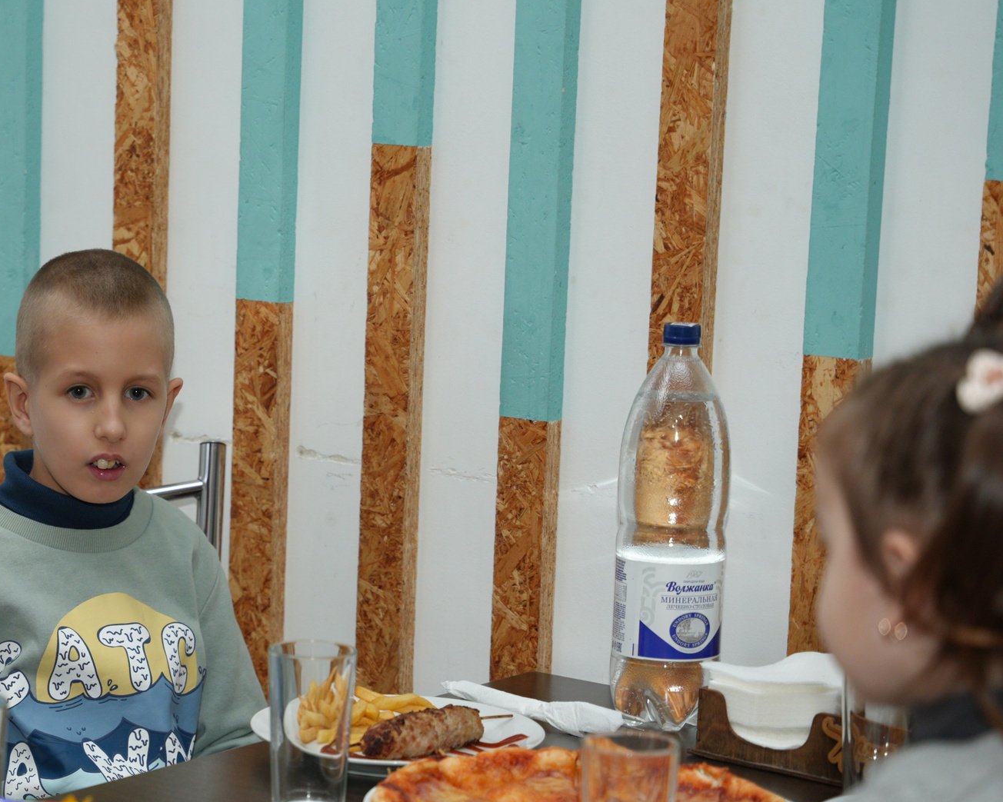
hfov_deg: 14.8
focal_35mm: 129
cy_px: 554
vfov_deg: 11.9
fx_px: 3829
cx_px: 117
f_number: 2.8
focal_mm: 70
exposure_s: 1/160
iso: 640
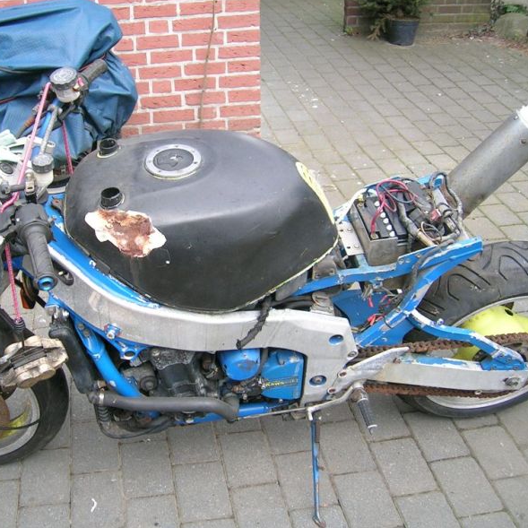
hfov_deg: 39.8
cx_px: 203
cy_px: 260
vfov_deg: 40.0
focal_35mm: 42
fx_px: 725
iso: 50
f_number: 2.8
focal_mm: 5.4
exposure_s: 1/109
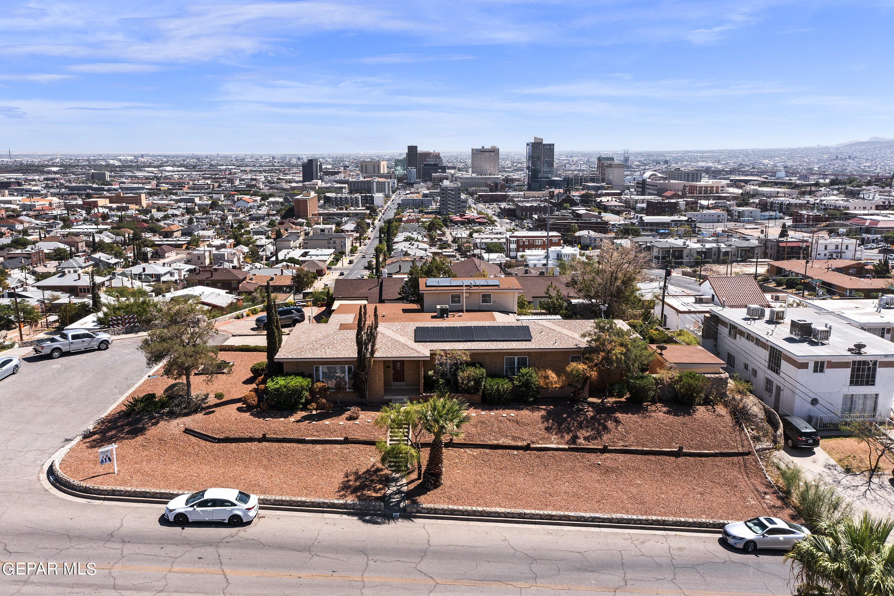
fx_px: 695
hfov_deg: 65.5
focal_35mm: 28
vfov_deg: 46.4
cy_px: 298
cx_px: 447
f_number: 6.3
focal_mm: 10.26
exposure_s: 1/500
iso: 100
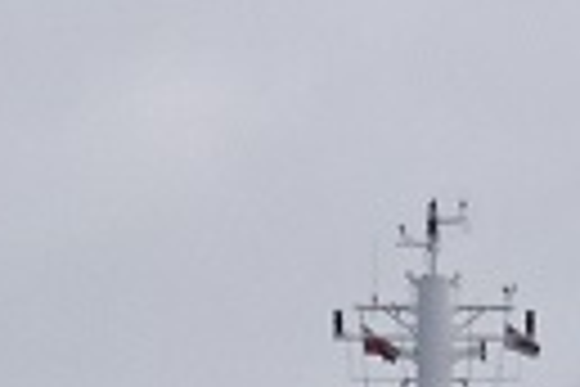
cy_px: 972
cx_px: 1232
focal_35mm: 1551
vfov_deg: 0.9
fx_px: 24986
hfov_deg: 1.3
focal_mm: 130
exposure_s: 1/320
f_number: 9
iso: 200
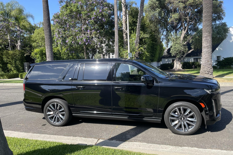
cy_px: 83
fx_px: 181
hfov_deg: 65.5
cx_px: 118
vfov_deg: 46.4
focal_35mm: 28
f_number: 1.6
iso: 32
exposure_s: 1/1289
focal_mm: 4.2
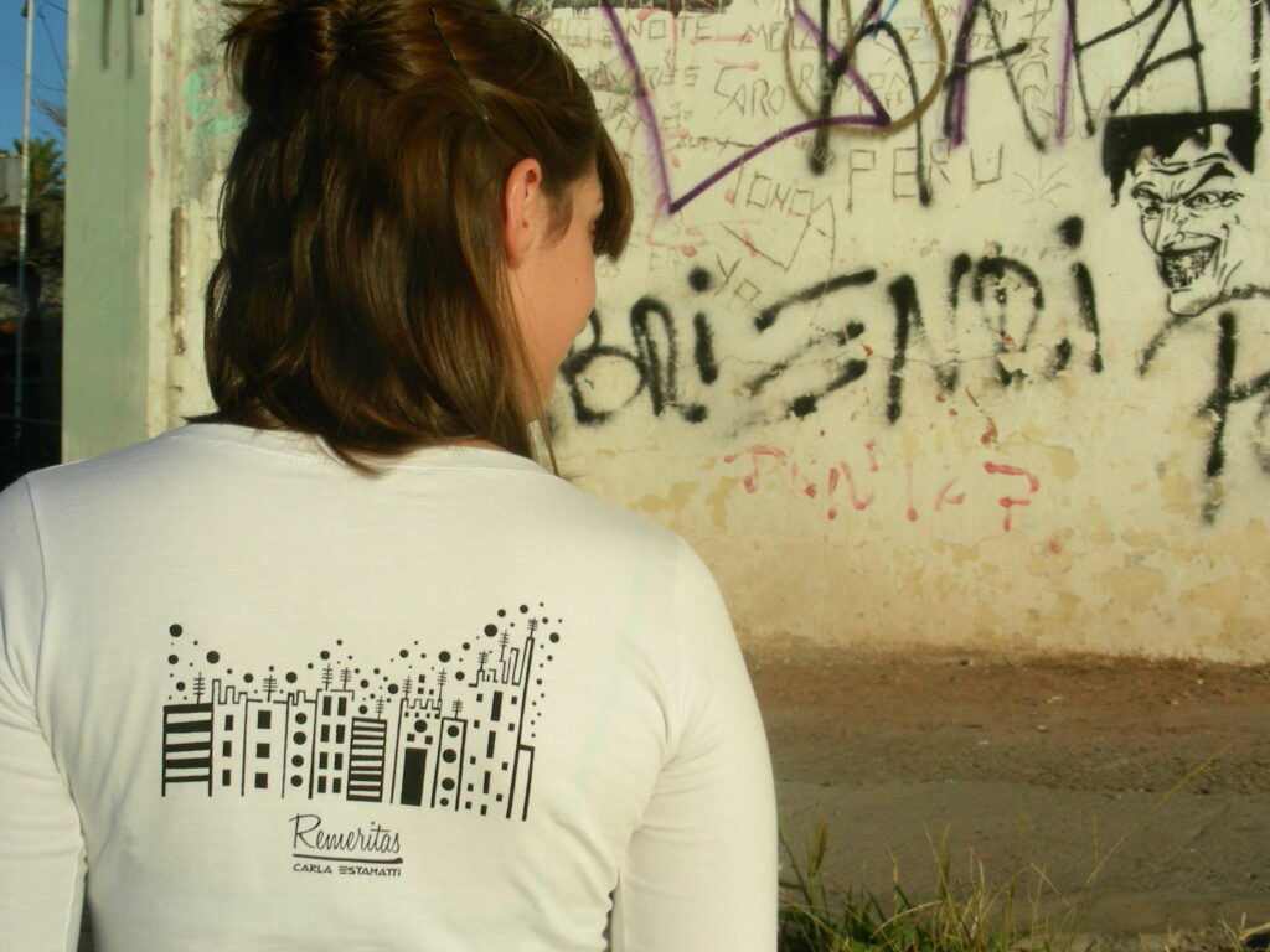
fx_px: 2128
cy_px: 476
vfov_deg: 25.2
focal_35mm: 58
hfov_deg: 33.2
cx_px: 635
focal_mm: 9.7
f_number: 5.6
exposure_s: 1/606
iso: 50
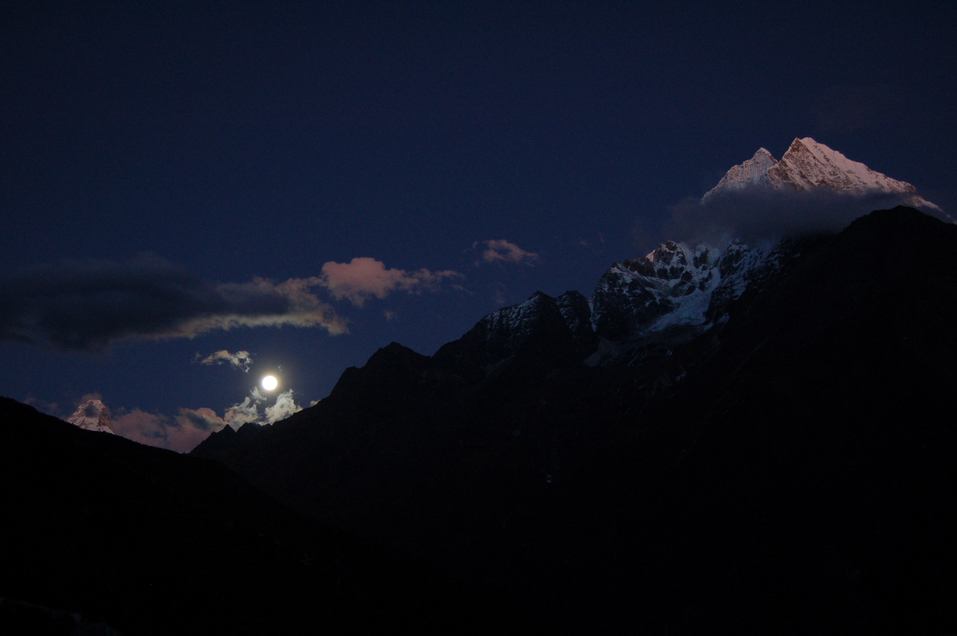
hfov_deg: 43.6
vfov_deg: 29.8
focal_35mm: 45
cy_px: 318
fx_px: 1195
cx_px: 478
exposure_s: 1/6
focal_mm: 30
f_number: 4.2
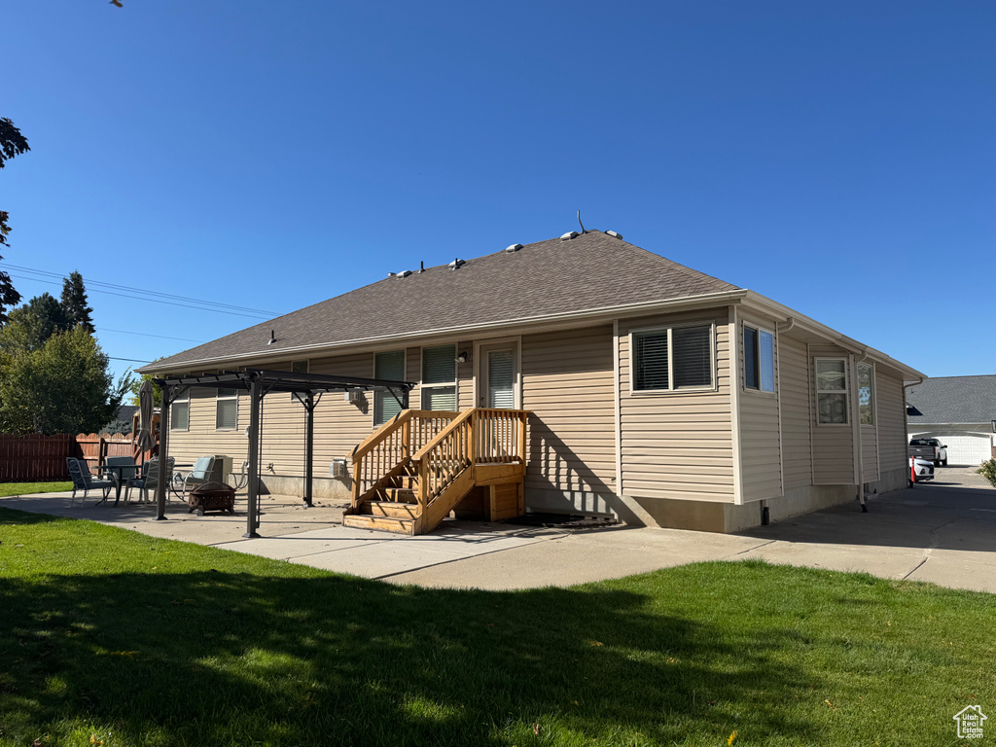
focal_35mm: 24
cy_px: 374
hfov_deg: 71.6
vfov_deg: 56.8
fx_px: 691
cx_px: 498
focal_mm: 6.76
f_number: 1.78
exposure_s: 1/4950
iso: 80
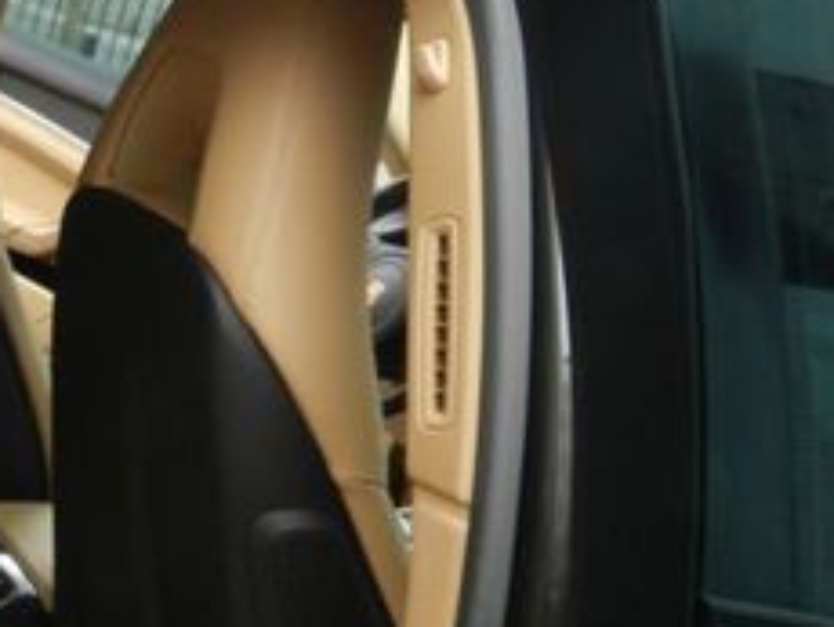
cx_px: -225
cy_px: 613
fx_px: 1544
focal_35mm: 64
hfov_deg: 26.2
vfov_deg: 22.2
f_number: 5
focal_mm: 4
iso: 160
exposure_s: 1/80
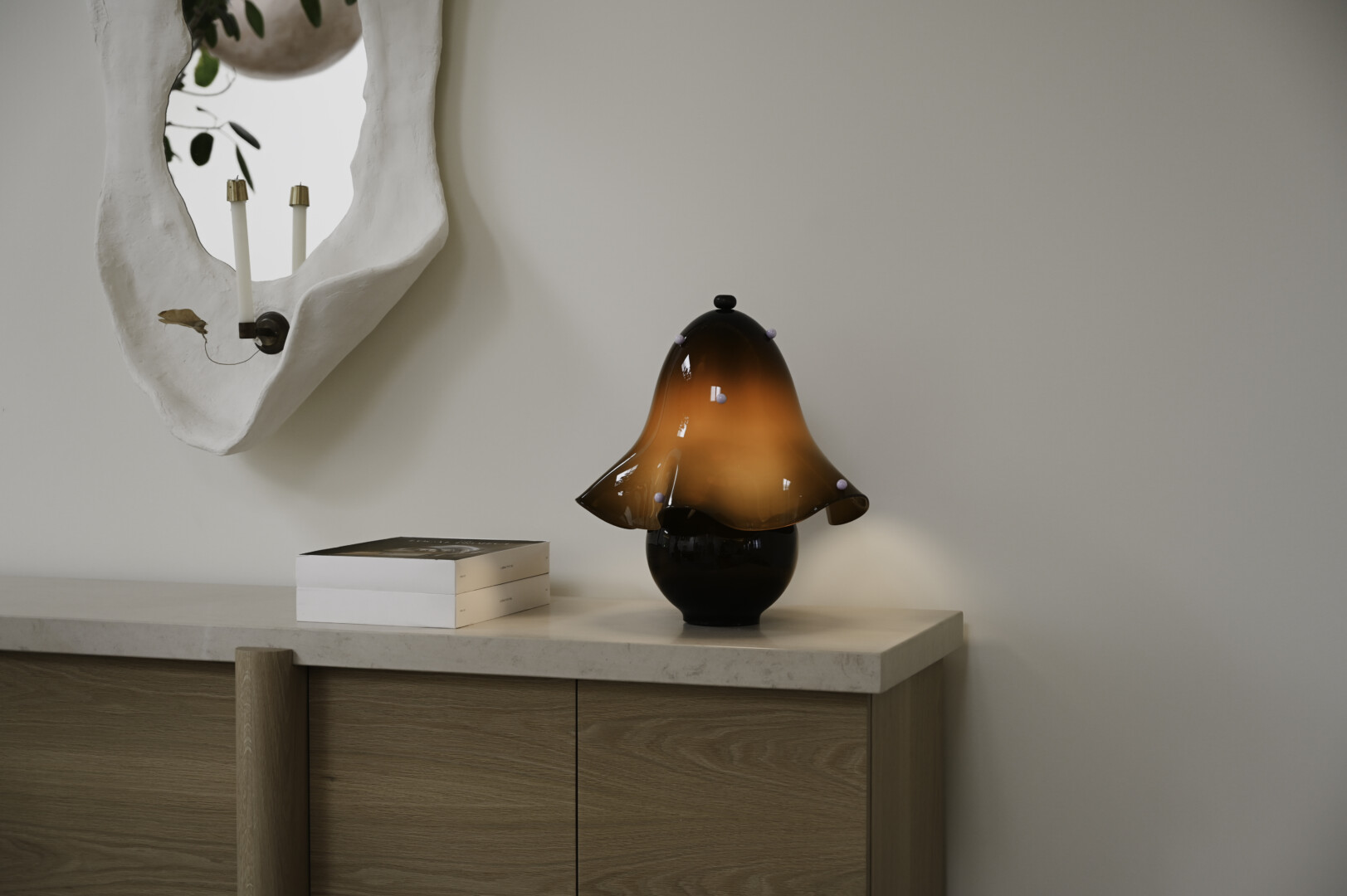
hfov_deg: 34.0
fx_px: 2206
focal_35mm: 59
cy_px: 448
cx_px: 674
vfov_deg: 23.0
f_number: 4
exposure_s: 1/60
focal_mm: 59
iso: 250
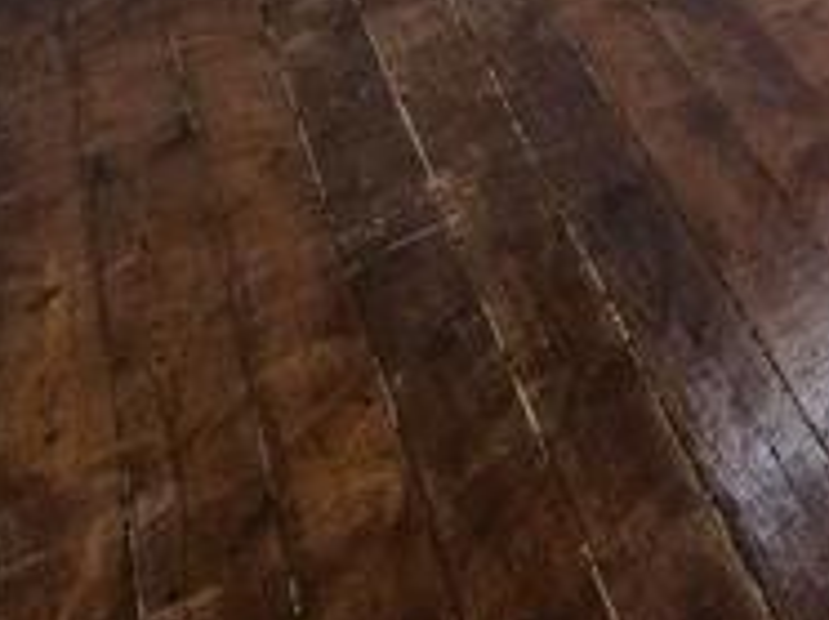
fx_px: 1339
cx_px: 1471
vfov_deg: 17.9
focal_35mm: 56
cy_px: -624
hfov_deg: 22.1
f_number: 2.2
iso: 100
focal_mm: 2.2
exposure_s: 1/50
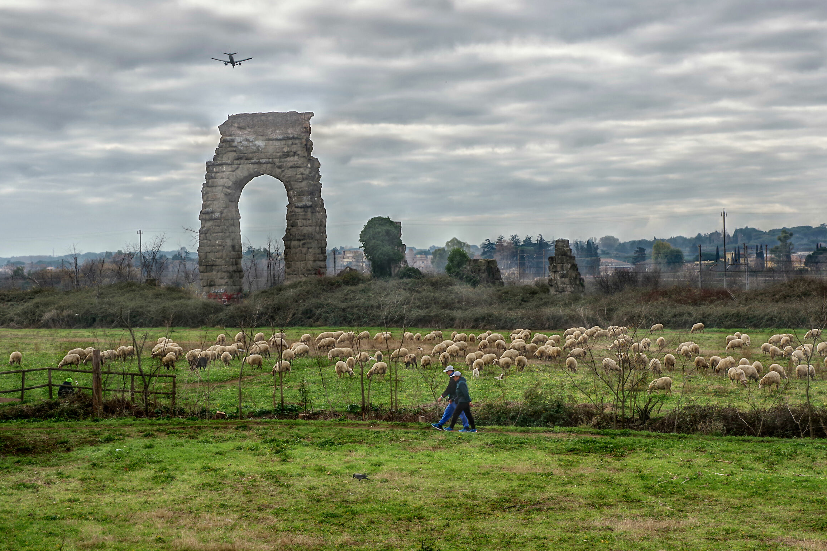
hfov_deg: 26.0
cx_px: 424
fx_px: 1791
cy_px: 268
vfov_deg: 17.5
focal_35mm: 78
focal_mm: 50
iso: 200
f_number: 9
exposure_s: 1/100
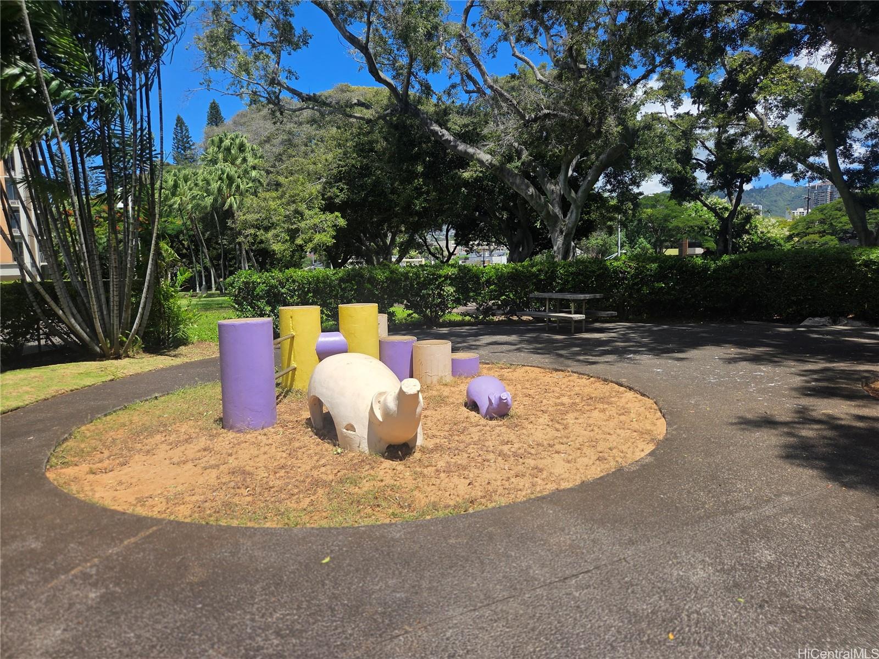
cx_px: 440
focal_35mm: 23
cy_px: 330
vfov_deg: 58.9
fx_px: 584
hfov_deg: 73.9
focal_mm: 5.4
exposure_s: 1/3737
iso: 80
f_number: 1.8
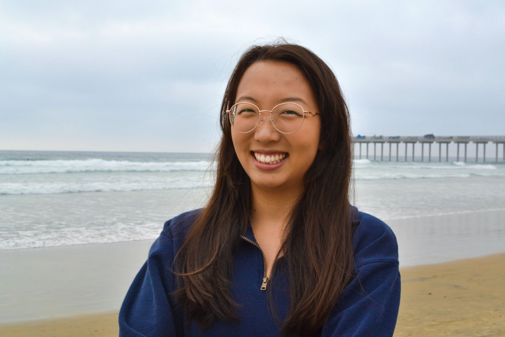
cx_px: 275
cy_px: 154
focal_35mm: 60
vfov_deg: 22.6
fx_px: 842
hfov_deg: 33.4
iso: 110
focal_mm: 34
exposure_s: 1/80
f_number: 10
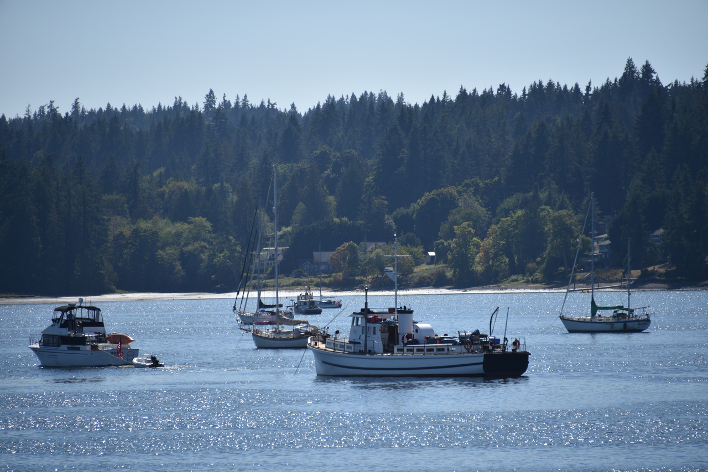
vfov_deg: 4.6
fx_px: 5901
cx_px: 354
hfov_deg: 6.9
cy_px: 236
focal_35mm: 300
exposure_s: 1/640
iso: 100
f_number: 6.3
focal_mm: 300
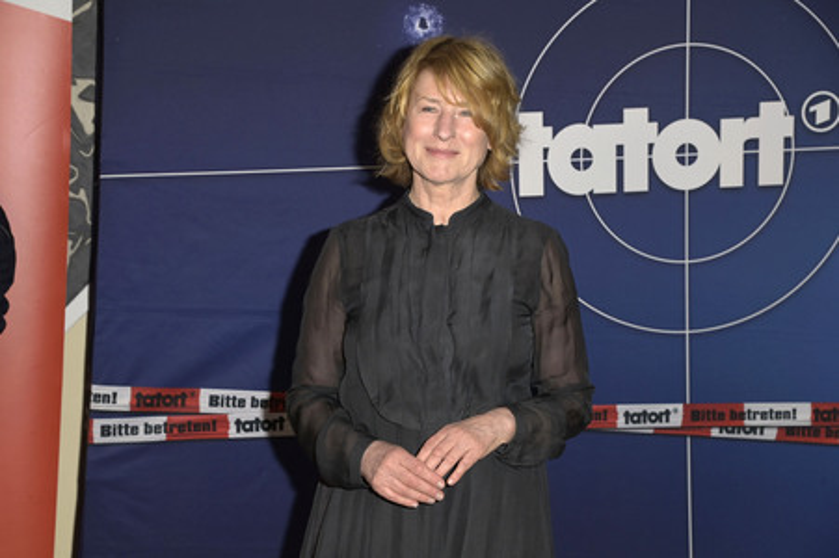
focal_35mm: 65
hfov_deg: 31.0
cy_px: 279
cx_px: 420
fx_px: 1514
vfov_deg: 20.9
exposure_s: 1/250
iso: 640
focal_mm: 65
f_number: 5.6
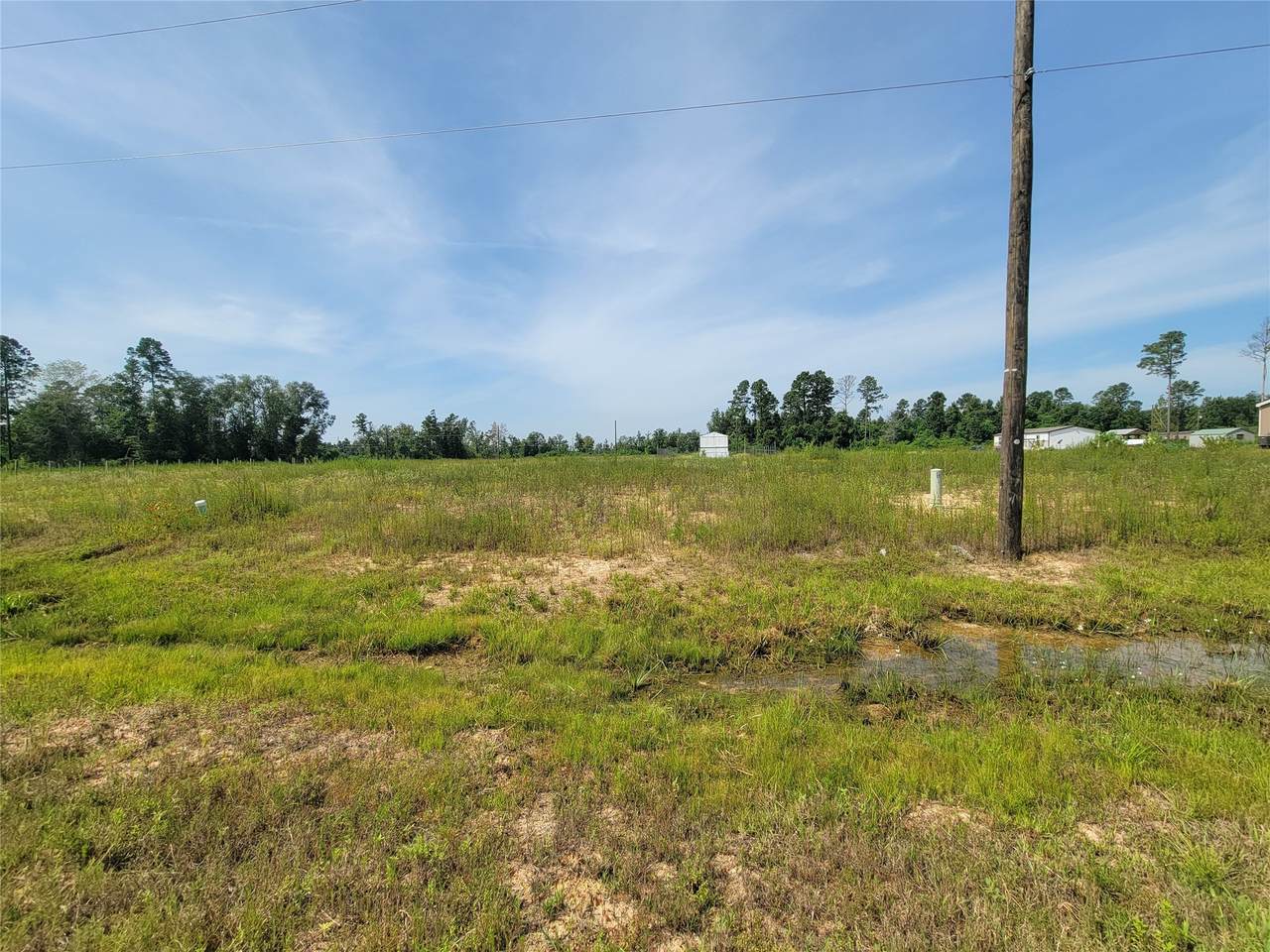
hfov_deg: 106.2
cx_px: 635
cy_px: 476
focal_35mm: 13
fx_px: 477
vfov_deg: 89.9
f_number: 2.2
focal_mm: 2.2
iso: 50
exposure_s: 1/2128
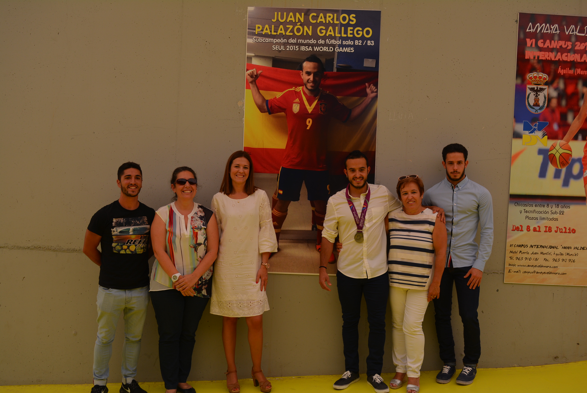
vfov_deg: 36.9
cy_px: 196
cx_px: 294
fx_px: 587
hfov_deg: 53.1
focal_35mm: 36
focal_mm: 24
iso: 200
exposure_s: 1/160
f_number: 6.3
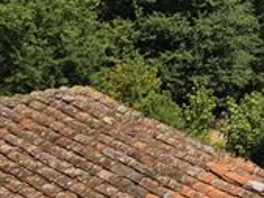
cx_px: 538
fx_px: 733
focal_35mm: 96
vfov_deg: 14.8
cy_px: -48
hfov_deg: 15.8
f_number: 1.7
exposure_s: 1/5608
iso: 80
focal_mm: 6.3
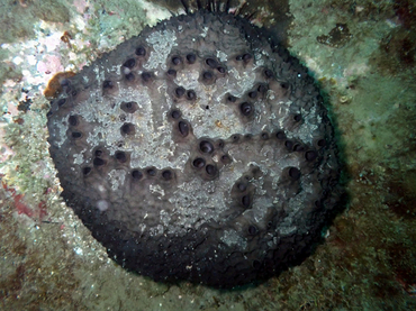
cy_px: 156
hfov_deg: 60.0
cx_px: 208
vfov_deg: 46.7
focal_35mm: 30
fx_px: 360
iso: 800
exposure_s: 1/30
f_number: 6.3
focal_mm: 5.4
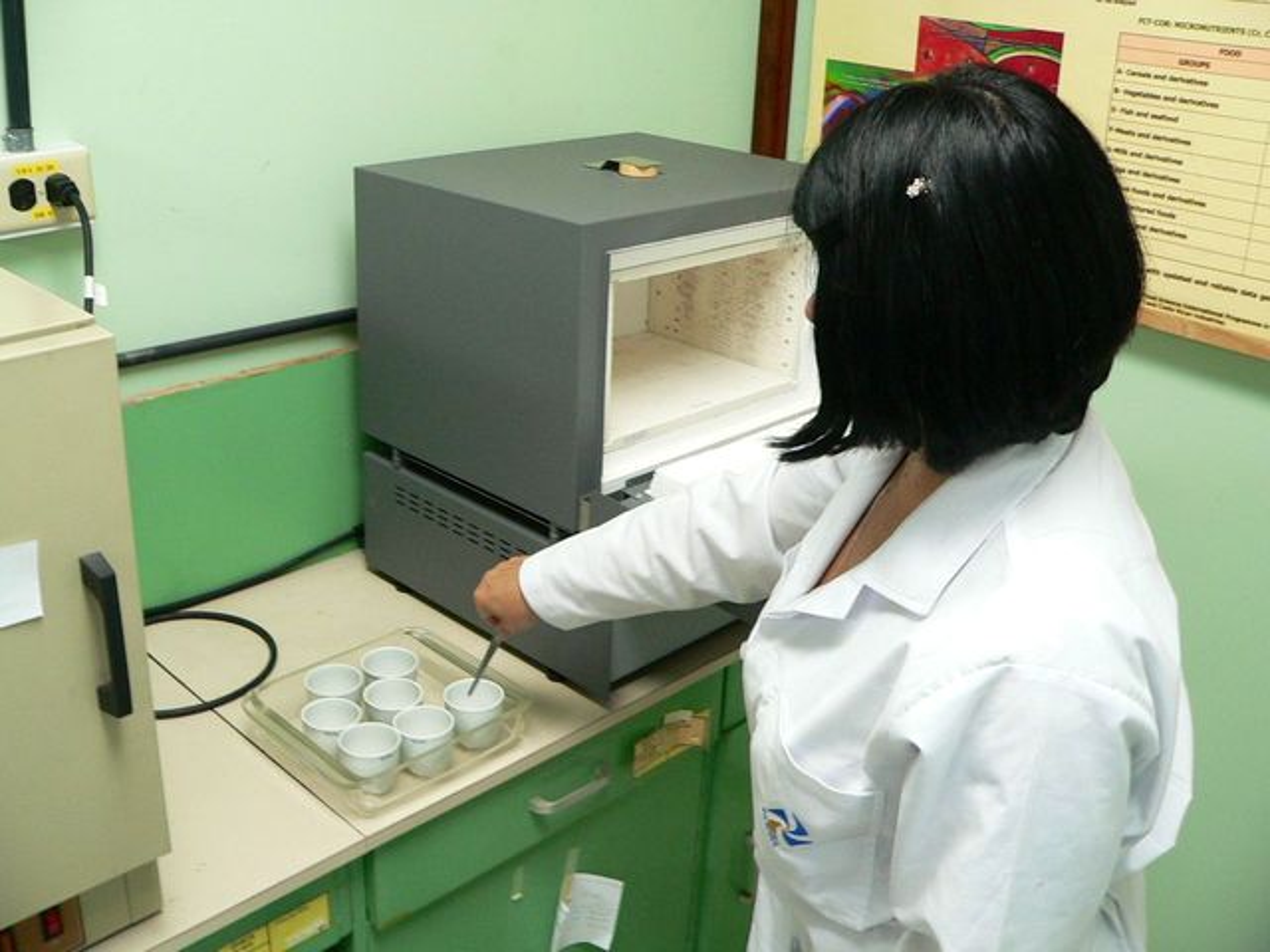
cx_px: 635
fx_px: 1321
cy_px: 476
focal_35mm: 36
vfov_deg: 39.7
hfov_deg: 51.4
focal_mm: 6
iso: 200
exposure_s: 1/5
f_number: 2.8
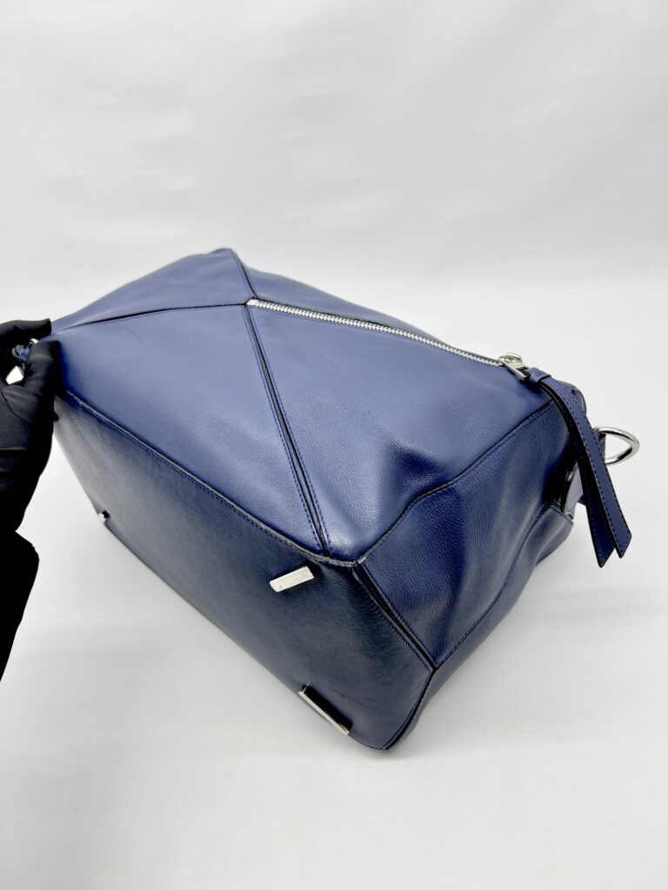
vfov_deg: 67.3
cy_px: 445
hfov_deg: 53.1
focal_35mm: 26
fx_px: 669
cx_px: 334
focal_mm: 5.7
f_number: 1.5
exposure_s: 1/100
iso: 32
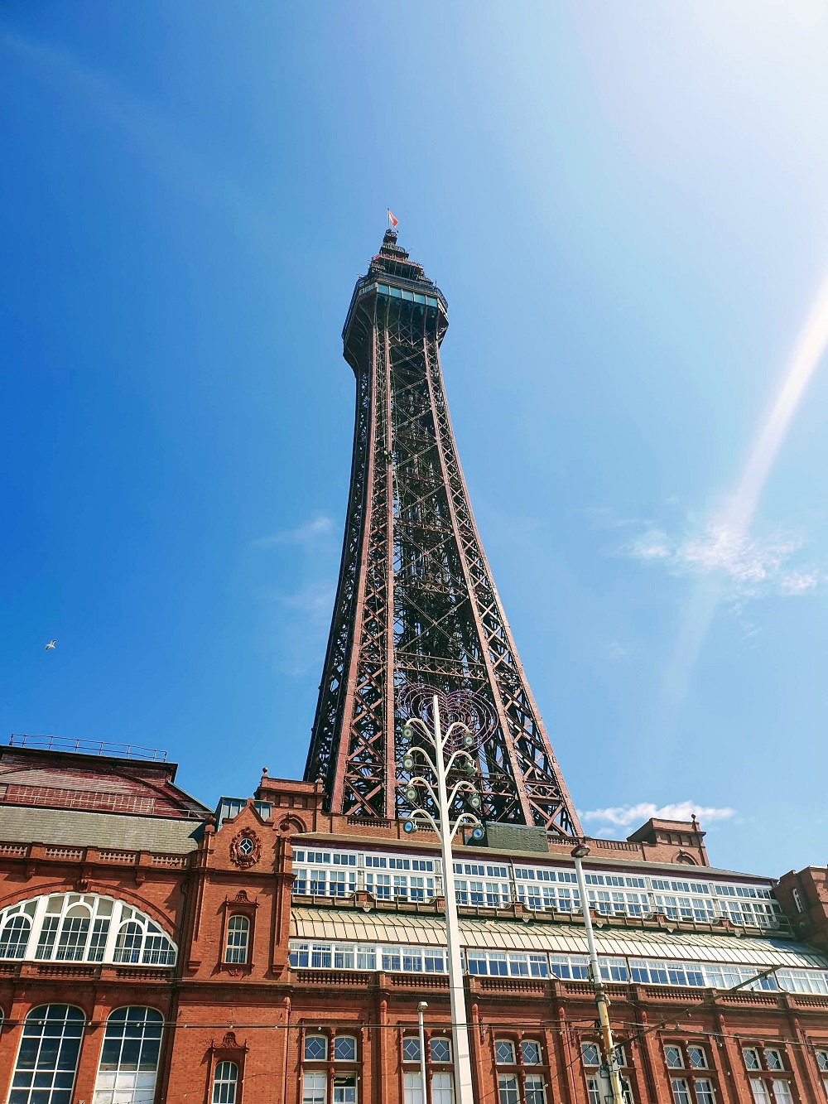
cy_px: 552
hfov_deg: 53.1
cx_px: 414
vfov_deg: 67.3
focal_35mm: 26
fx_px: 829
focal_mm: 4.3
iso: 50
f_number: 2.4
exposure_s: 1/1645
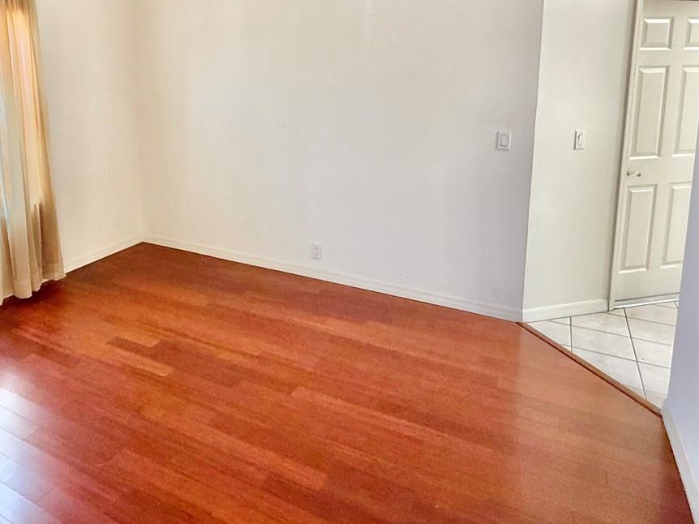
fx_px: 525
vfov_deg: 51.3
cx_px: 246
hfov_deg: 65.9
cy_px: 148
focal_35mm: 26
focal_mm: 2.22
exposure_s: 1/99
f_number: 2.2
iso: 250
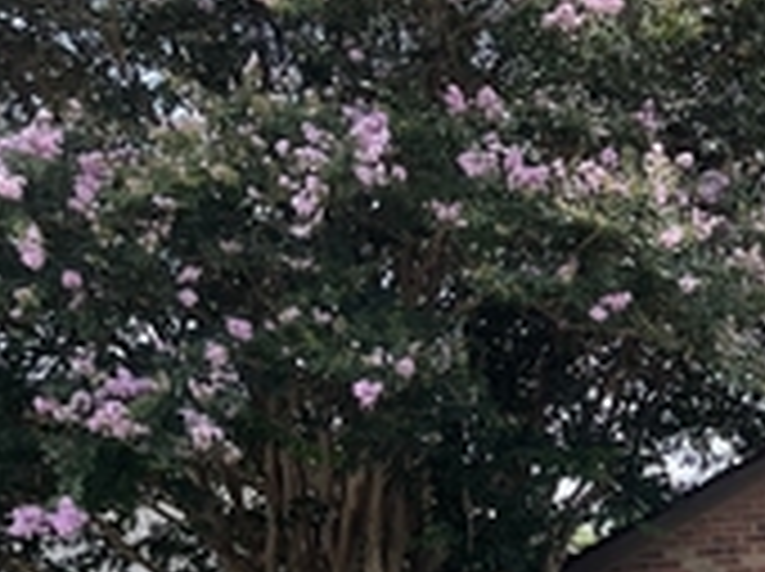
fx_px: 2163
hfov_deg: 18.4
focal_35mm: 98
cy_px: 662
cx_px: 1053
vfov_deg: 14.6
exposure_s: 1/2123
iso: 32
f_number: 1.6
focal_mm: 5.1
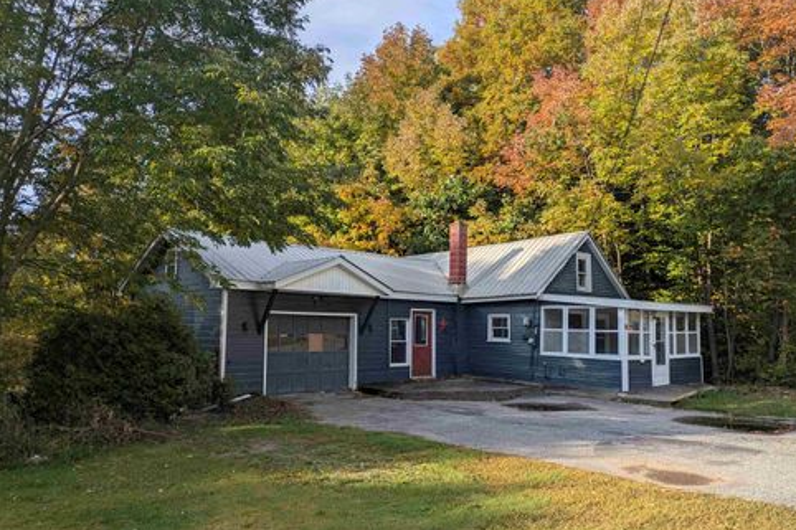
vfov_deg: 47.8
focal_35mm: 27
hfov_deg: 67.4
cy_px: 291
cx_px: 410
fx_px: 597
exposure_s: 1/1060
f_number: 1.89
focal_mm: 5.43
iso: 45
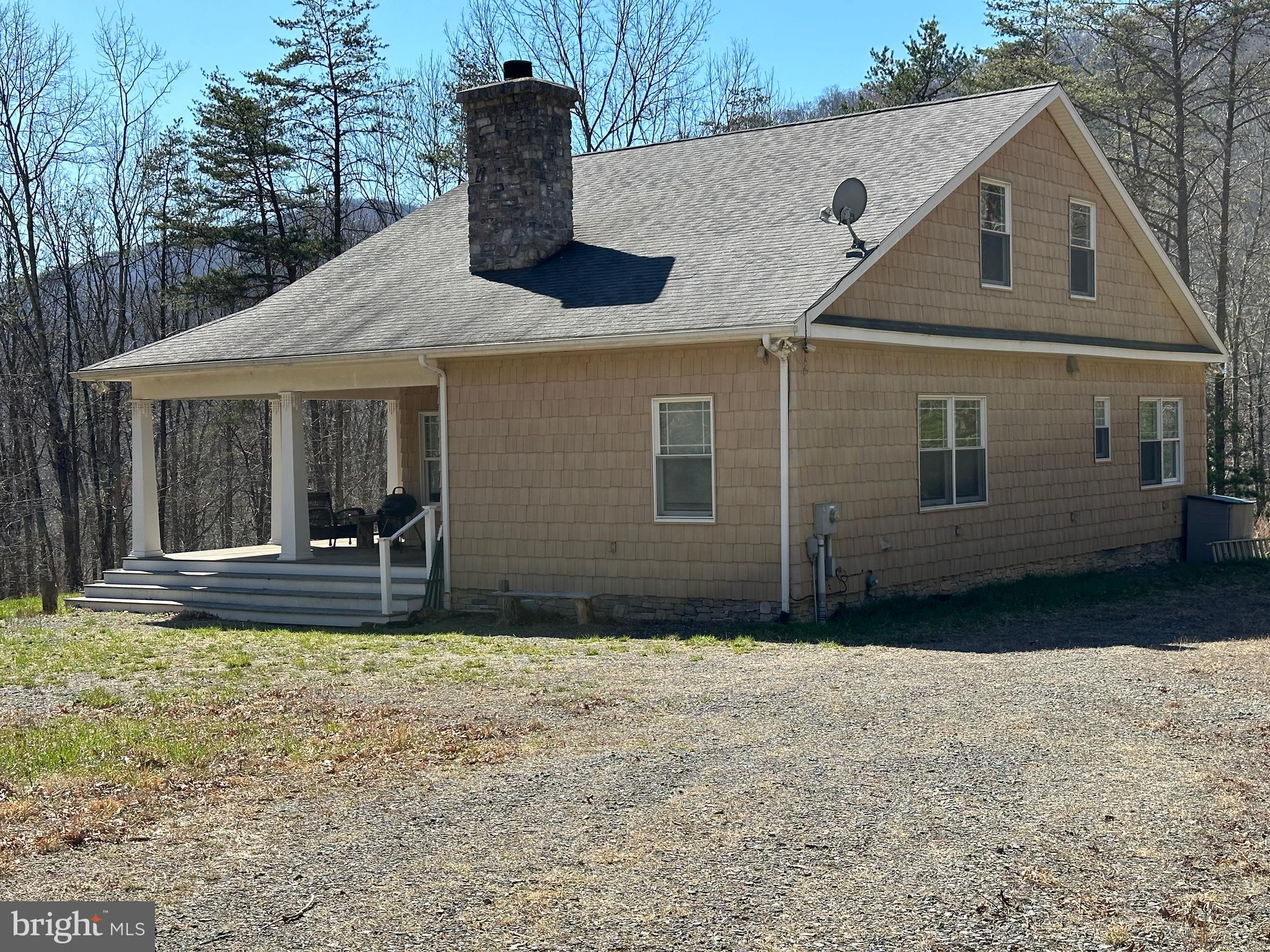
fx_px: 1761
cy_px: 476
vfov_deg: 30.3
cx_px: 635
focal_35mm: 48
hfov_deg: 39.7
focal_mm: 6.86
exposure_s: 1/2160
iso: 64
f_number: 1.78
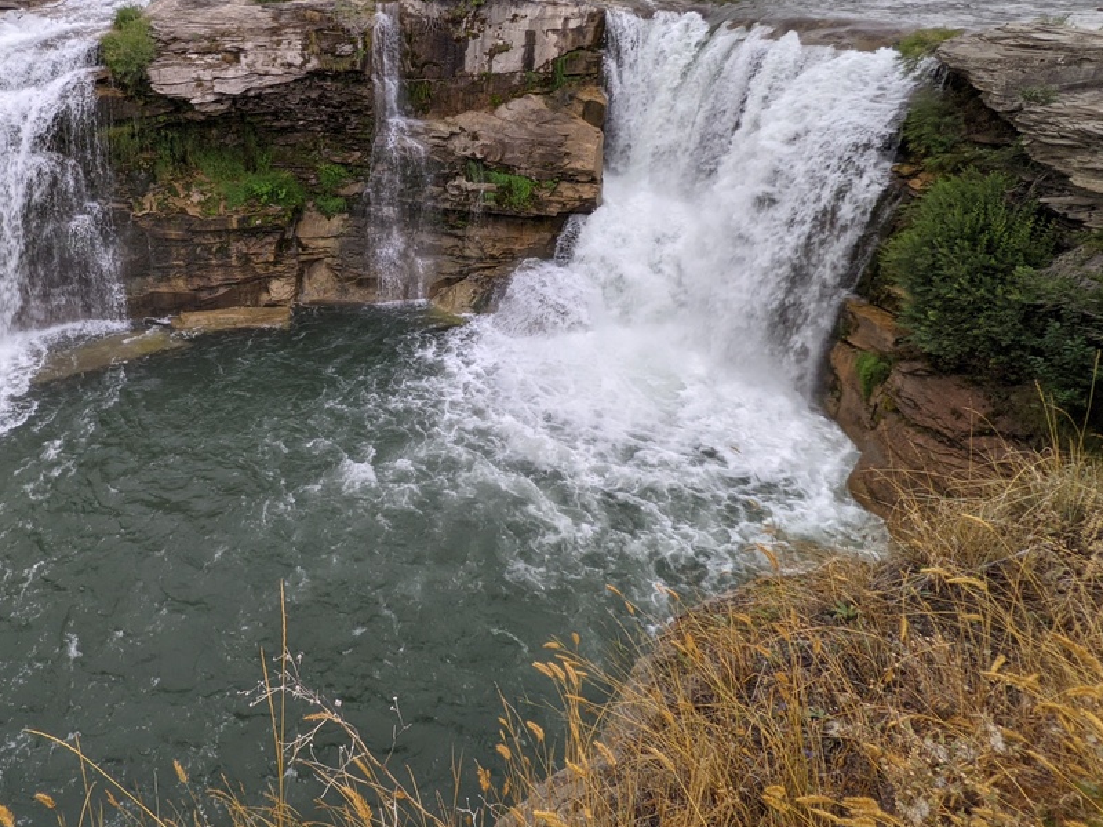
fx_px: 765
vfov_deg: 55.2
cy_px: 251
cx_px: 292
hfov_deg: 67.6
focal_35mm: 24
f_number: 2.2
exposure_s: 1/82.7
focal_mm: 2.22
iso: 39
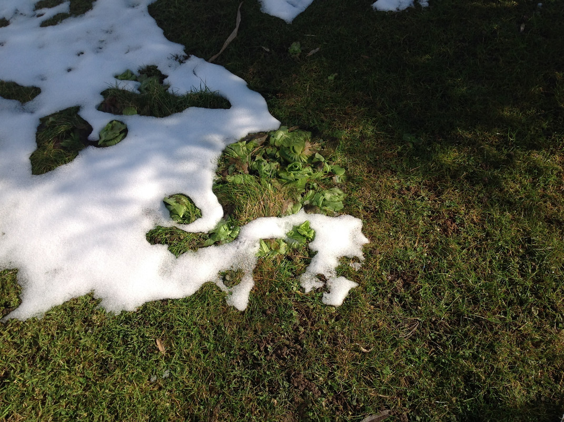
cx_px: 282
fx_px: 569
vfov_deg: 40.6
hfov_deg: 52.7
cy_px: 211
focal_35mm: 35
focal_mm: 4.28
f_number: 2.4
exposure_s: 1/1592
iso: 50
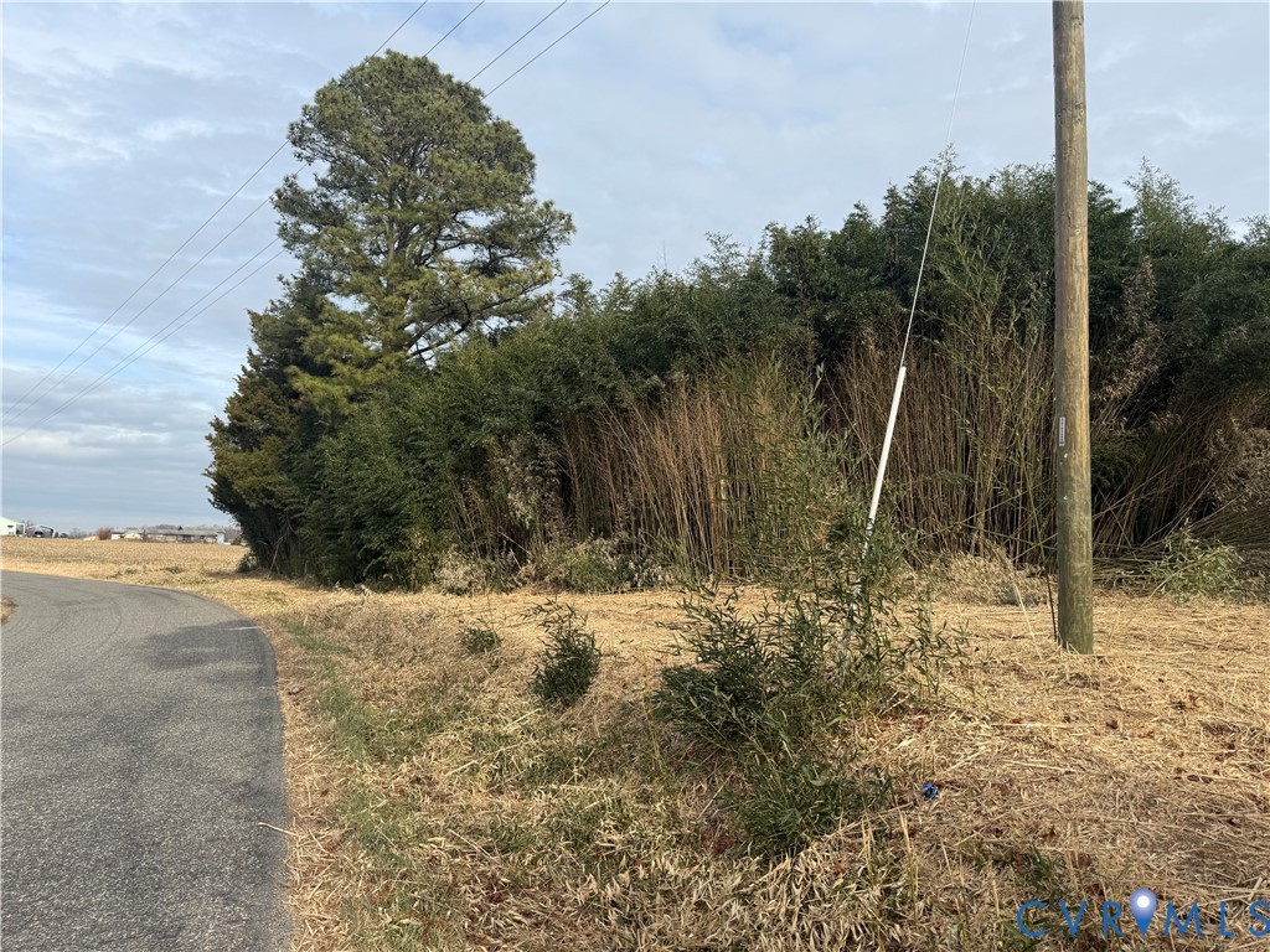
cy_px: 476
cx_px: 635
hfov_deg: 71.6
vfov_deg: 56.8
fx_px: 881
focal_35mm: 24
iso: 80
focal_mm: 6.76
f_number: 1.78
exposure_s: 1/2611
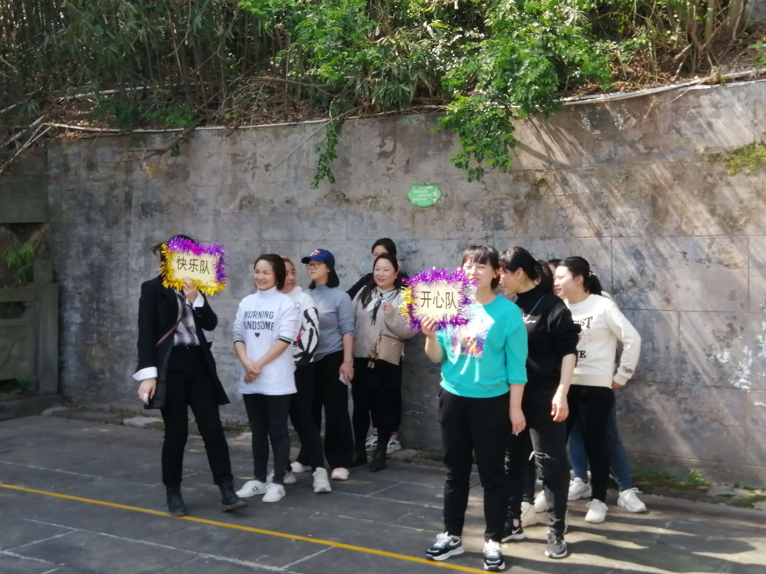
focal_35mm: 42
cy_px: 287
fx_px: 929
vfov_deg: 34.3
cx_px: 383
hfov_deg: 44.8
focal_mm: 3.6
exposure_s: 1/557
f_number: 1.8
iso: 50
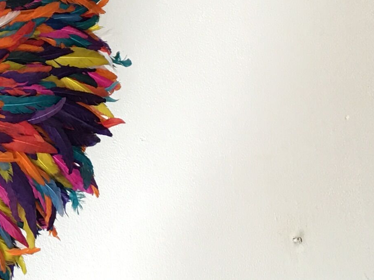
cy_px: 13
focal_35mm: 128
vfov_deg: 11.5
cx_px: -207
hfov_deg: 14.3
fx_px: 1383
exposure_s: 1/33
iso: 50
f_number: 2.2
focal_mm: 4.15
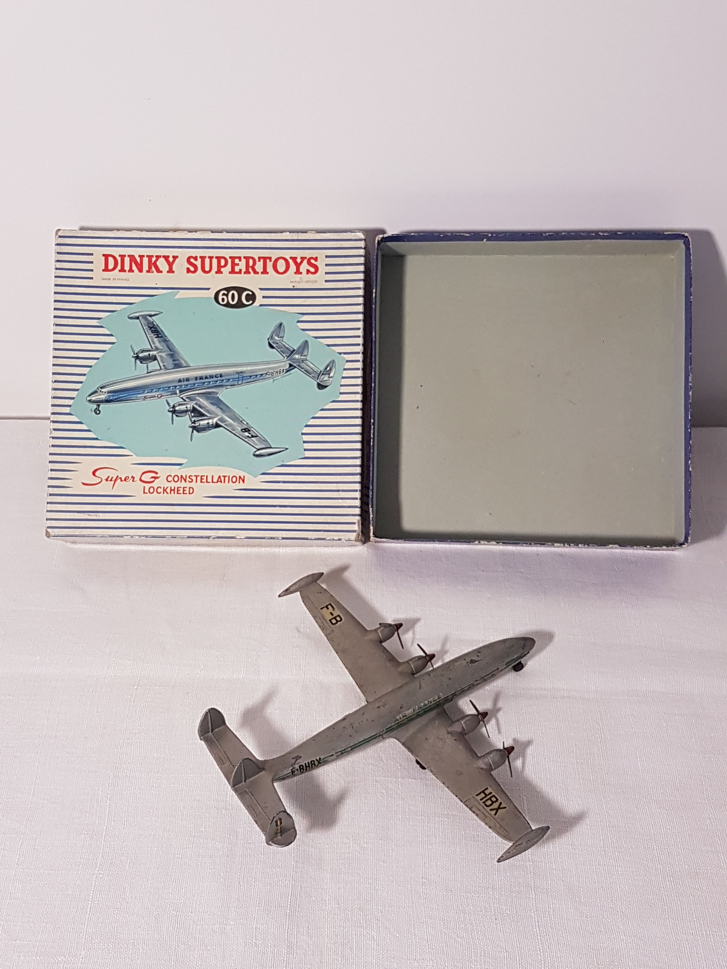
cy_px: 484
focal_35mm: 26
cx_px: 364
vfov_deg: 67.3
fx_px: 728
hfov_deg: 53.1
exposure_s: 1/50
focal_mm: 4.2
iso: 125
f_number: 1.7
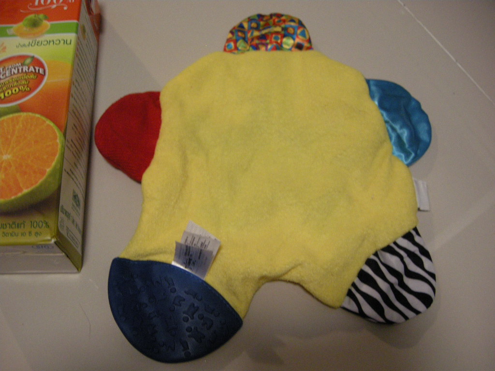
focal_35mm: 35
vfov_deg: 40.7
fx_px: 500
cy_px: 186
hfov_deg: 52.6
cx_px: 248
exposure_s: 1/13
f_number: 2.7
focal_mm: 7.5
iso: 400
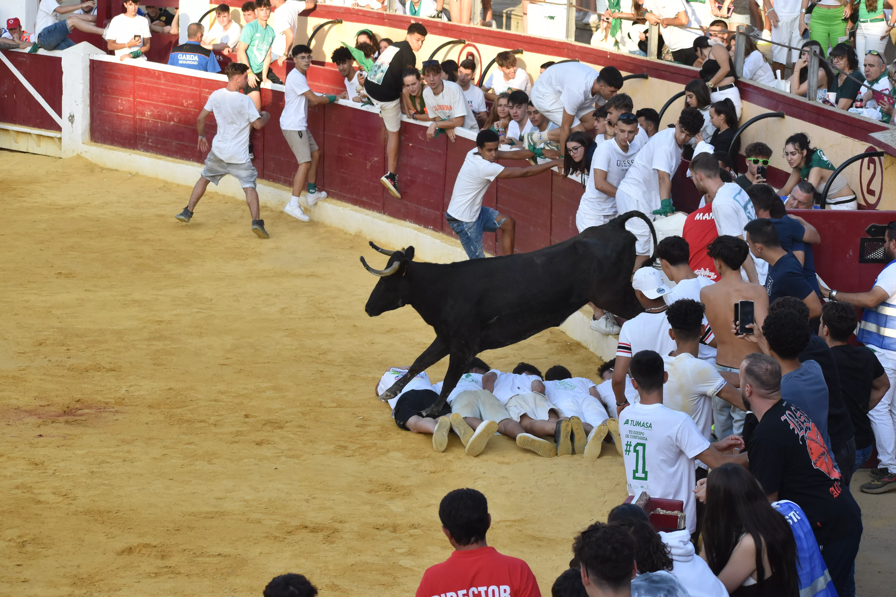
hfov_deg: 19.5
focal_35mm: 105
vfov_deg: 13.0
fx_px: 2613
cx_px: 448
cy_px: 298
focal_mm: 70
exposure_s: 1/800
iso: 800
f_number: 7.1
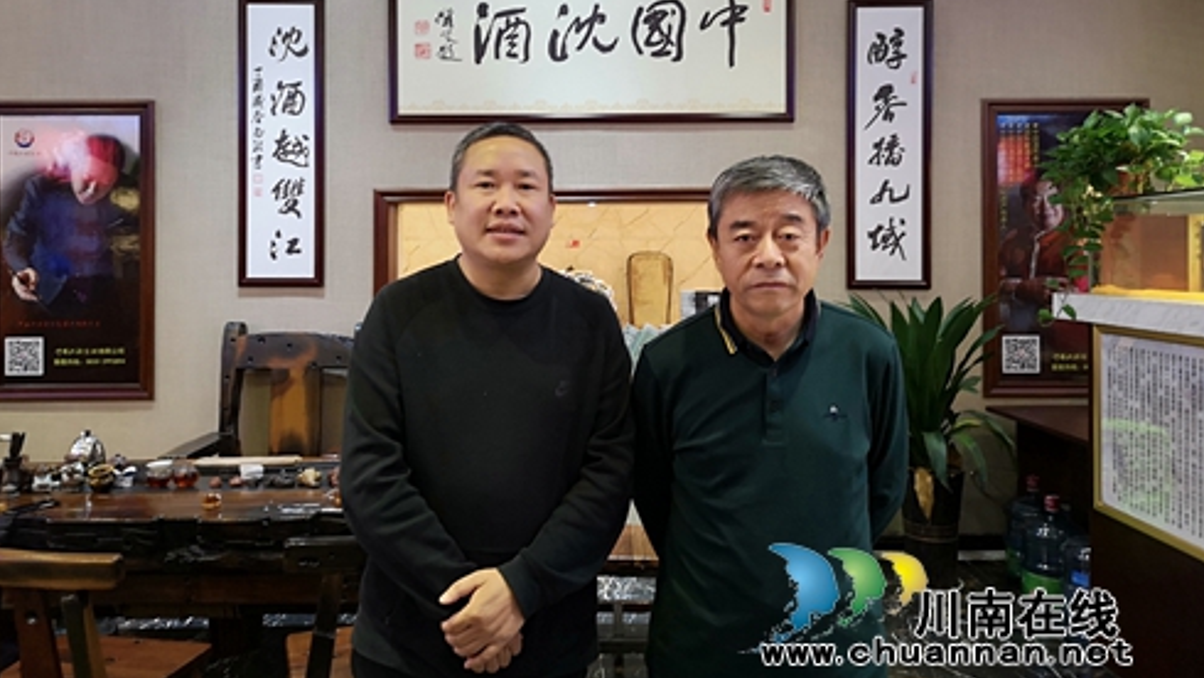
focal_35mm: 30
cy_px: 254
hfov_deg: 64.3
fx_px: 958
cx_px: 592
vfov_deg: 38.7
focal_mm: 3.95
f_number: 1.8
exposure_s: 1/33.3
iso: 500
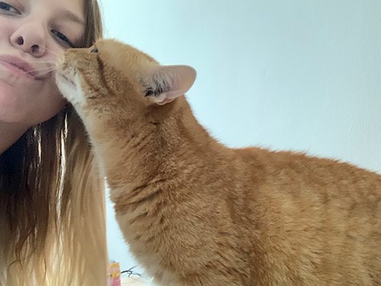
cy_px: 143
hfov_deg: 56.8
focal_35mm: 32
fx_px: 352
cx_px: 190
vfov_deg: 44.2
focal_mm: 2.87
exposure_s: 1/22
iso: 640
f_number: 2.2
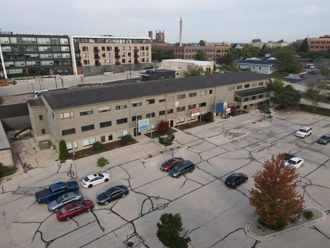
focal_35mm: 24
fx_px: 229
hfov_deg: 71.6
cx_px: 165
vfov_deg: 56.8
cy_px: 124
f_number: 2.8
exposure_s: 1/20
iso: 100
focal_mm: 4.5
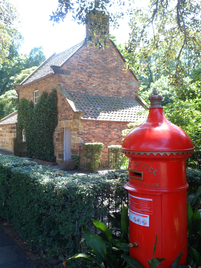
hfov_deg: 41.8
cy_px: 134
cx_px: 100
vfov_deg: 54.0
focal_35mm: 34
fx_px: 263
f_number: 3.7
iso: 80
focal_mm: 5.7
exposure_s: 1/45
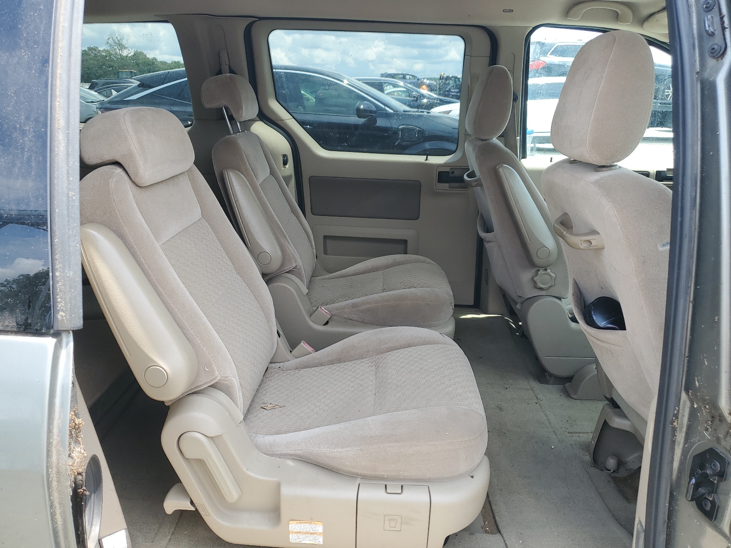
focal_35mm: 26
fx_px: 549
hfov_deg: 67.3
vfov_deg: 53.1
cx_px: 366
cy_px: 274
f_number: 1.5
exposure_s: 1/455
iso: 50
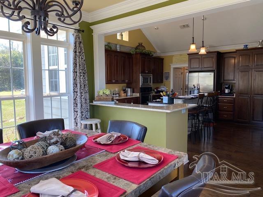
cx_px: 132
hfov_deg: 67.3
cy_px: 98
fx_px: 198
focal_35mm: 26
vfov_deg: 53.1
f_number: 1.8
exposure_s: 1/122
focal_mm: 4.25
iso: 50
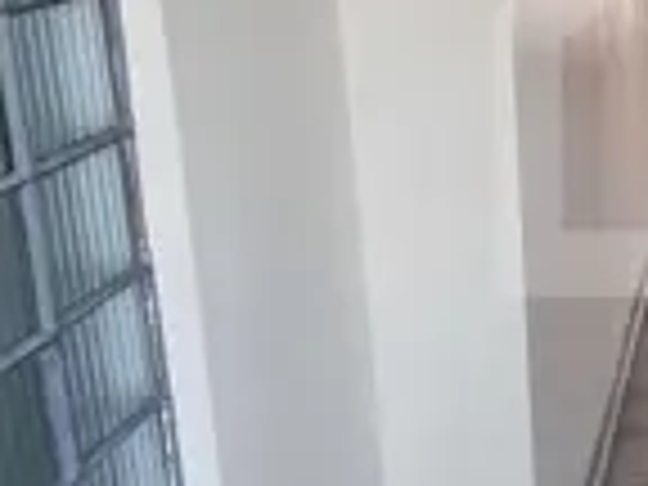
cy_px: 58
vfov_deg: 26.2
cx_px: 882
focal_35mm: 54
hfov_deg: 28.1
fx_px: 1011
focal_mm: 1.74
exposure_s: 1/60
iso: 320
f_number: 2.2
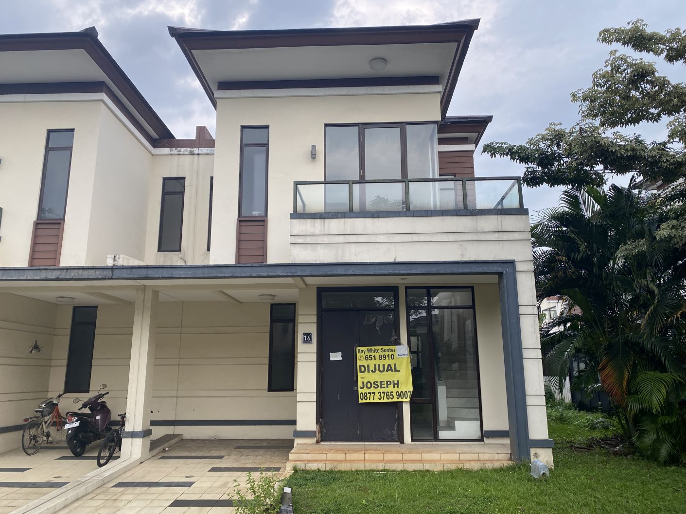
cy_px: 257
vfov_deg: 53.1
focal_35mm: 26
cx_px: 343
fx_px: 515
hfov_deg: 67.3
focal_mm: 4.25
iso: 32
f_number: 1.8
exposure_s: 1/188
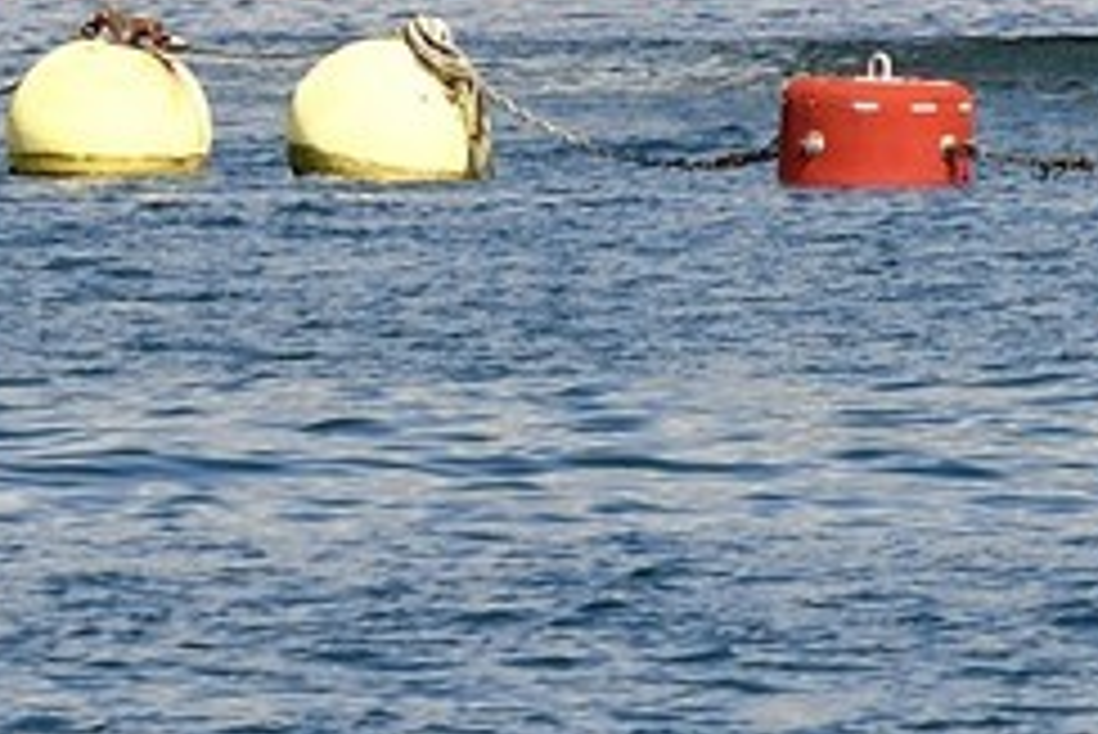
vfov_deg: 1.1
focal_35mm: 1309
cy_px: -1256
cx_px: 3542
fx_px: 39947
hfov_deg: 1.6
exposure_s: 1/500
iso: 200
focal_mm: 200
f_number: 10
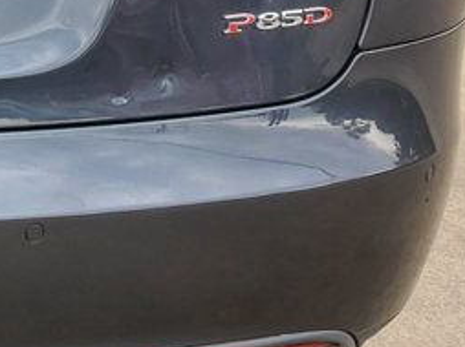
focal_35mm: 105
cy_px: 16
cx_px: -302
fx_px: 1409
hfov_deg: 16.5
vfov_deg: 13.9
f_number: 2.4
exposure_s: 1/332
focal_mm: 4.3
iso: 50
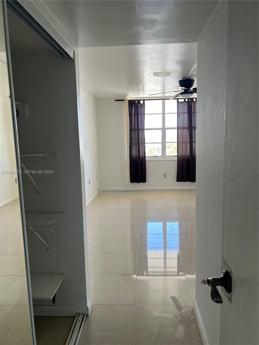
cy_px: 172
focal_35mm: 26
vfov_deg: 67.3
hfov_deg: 53.1
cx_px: 130
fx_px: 259
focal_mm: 5.7
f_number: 1.5
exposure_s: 1/121
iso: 64
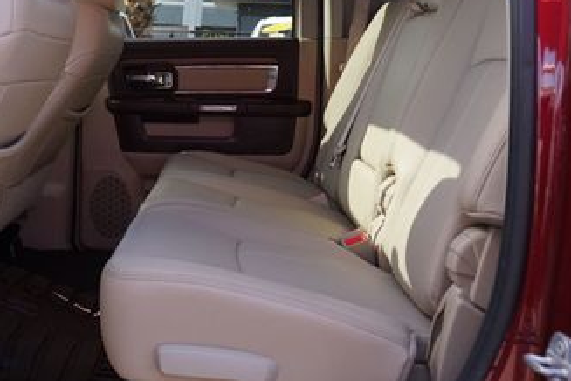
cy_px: 126
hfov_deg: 40.6
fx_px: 745
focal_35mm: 47
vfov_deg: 28.5
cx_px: 136
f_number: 4
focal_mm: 16
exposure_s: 1/160
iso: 160
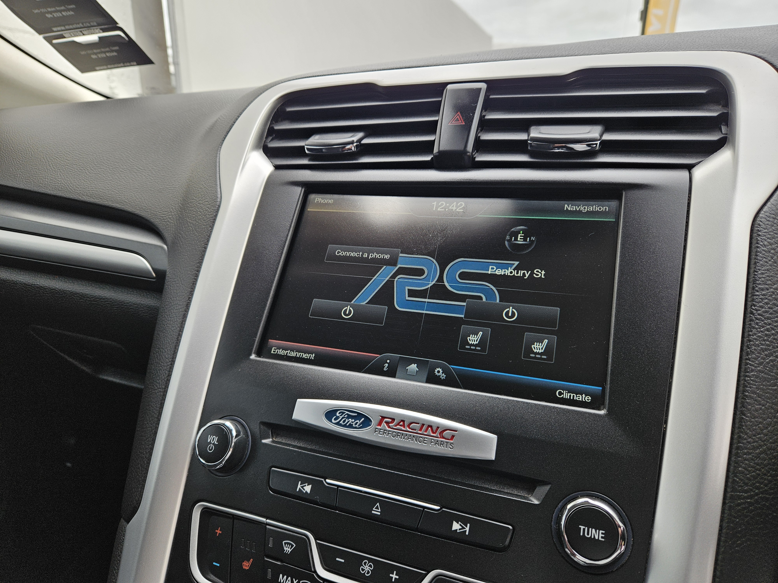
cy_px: 292
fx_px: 517
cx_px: 389
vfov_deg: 58.9
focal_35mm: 23
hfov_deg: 73.9
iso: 40
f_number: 1.8
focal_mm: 5.4
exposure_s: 1/213
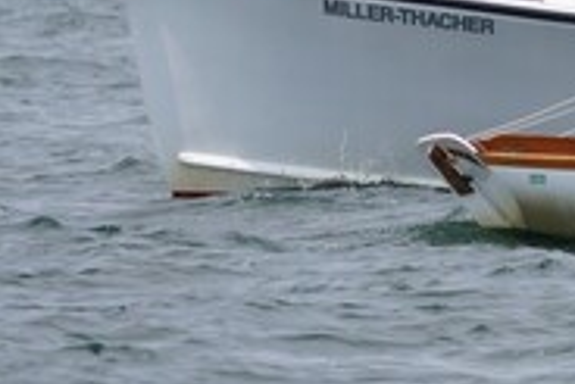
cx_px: 1194
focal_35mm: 1510
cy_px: -367
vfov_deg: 0.9
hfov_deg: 1.4
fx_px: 24136
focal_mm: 232
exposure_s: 1/1250
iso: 160
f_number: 5.6
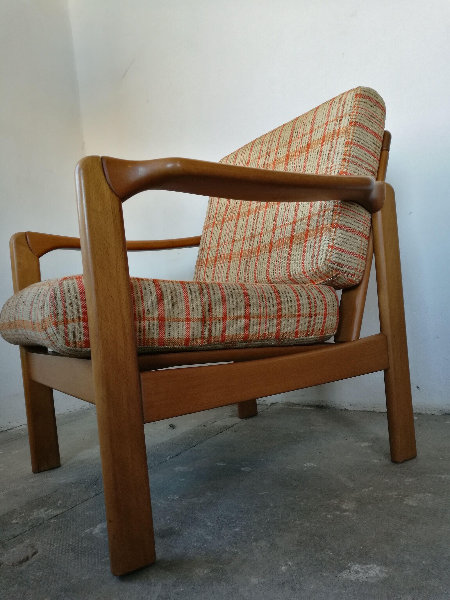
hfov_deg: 51.4
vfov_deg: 65.3
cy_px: 300
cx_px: 225
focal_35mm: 27
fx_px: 468
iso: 200
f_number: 2.2
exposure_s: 1/33.3
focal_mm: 4.5
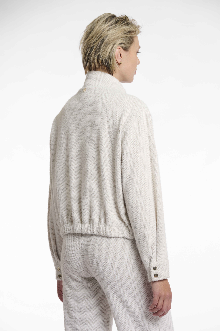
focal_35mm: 99
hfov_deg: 13.8
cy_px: 166
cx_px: 110
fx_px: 909
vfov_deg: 20.6
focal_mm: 99
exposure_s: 1/160
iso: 125
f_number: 8
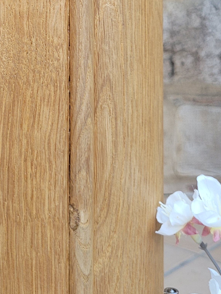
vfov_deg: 26.5
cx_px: -9
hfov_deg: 20.8
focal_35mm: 68
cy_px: -23
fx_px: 579
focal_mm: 5.4
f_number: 1.8
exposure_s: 1/120
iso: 160
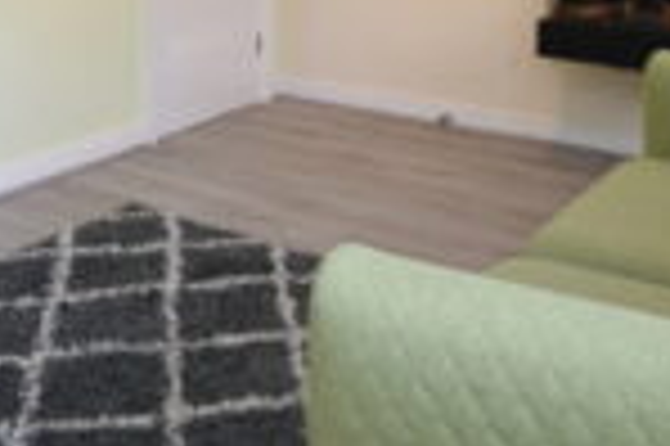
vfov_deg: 21.0
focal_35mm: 58
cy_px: -151
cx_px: -22
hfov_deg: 31.5
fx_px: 1078
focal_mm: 10
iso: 100
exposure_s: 1/30
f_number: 3.5
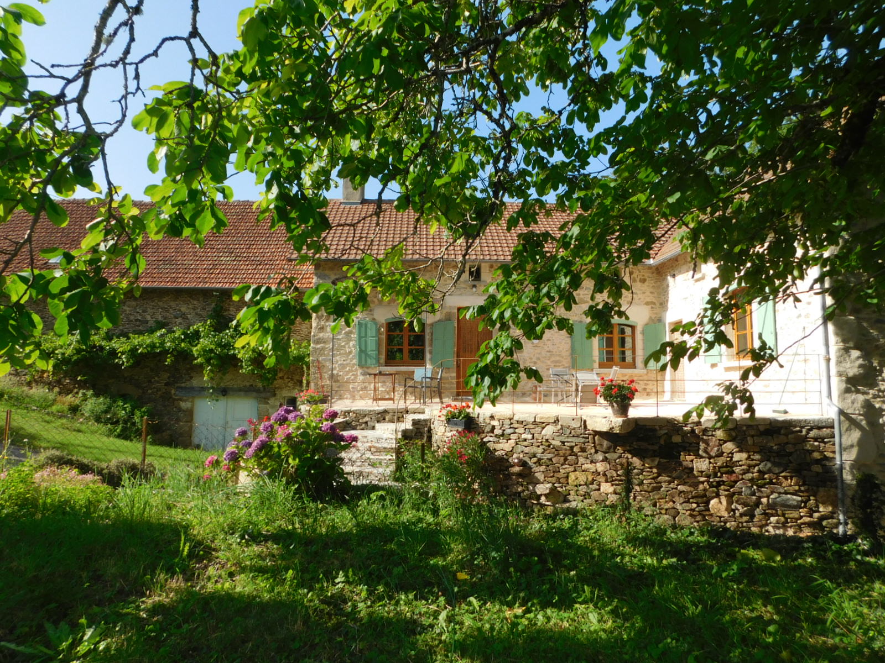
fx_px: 588
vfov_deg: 58.9
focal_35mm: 23
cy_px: 332
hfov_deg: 73.9
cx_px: 442
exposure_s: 1/1000
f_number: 3
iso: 125
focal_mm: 4
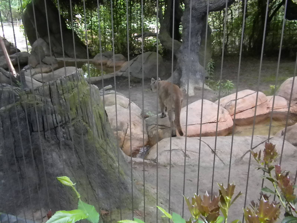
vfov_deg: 38.7
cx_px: 148
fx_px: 317
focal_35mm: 37
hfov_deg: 50.1
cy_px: 112
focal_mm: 6.6
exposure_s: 1/181
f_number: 3.5
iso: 640
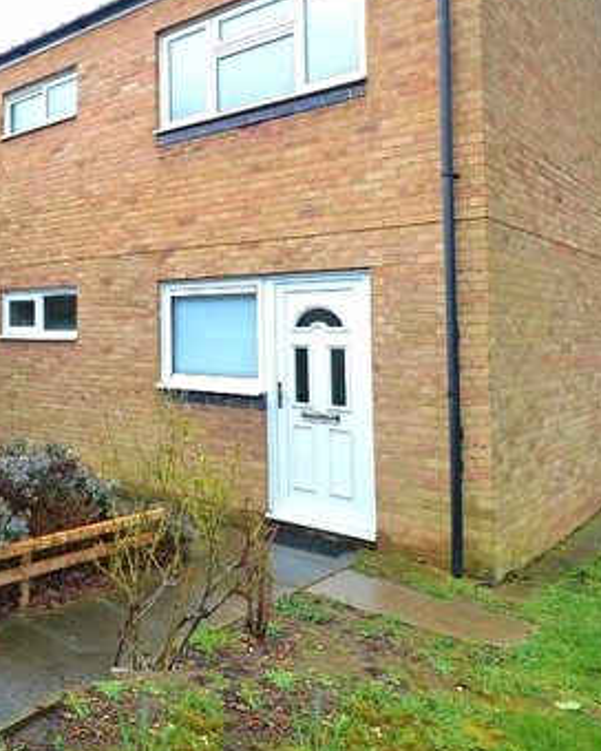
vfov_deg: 59.8
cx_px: 7
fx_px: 645
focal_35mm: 29
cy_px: 287
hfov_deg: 43.3
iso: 200
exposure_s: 1/125
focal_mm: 10
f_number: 5.6
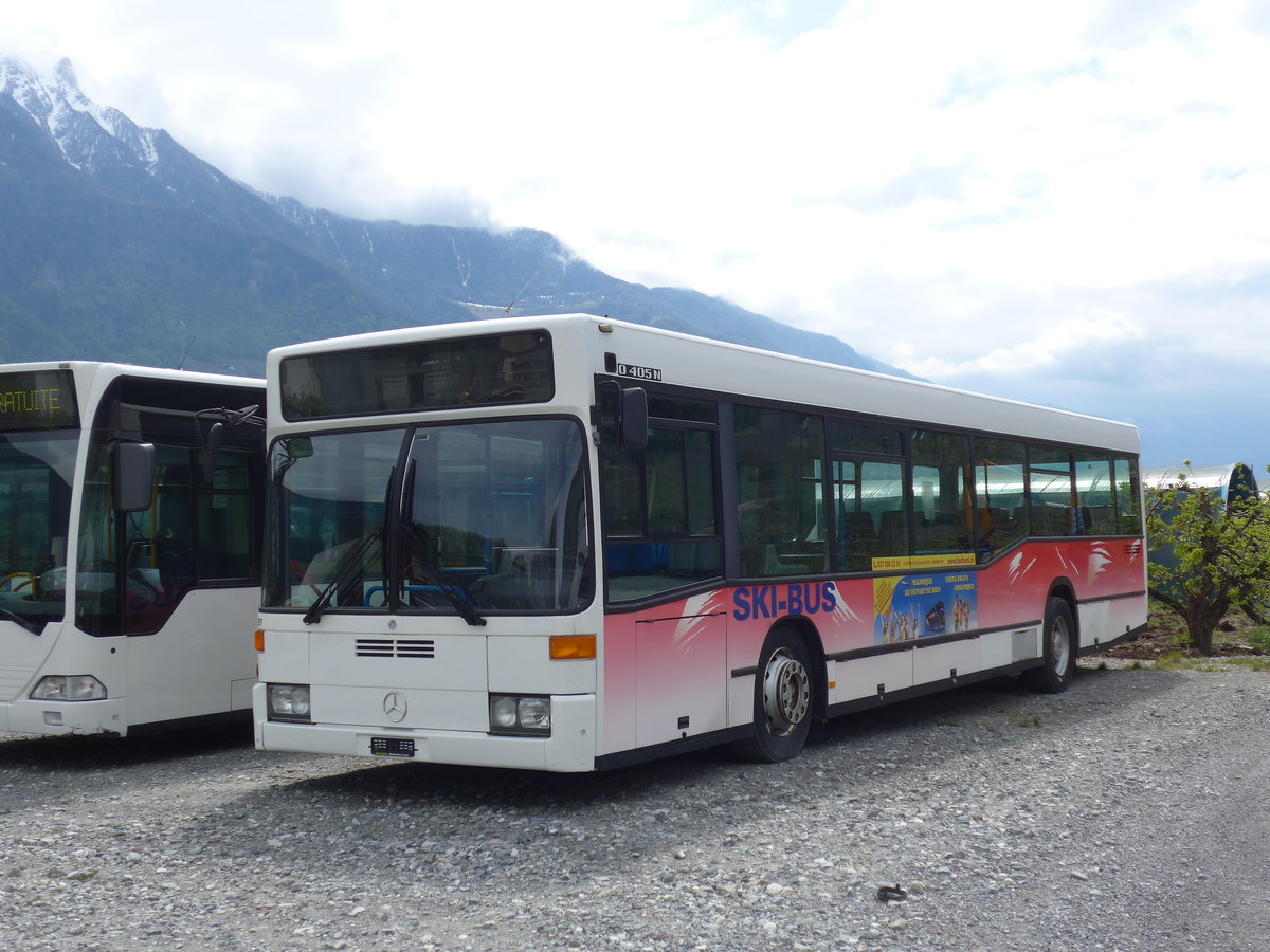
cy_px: 476
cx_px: 635
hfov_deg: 42.9
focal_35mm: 44
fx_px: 1614
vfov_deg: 32.9
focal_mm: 9
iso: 80
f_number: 2.8
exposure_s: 1/2000
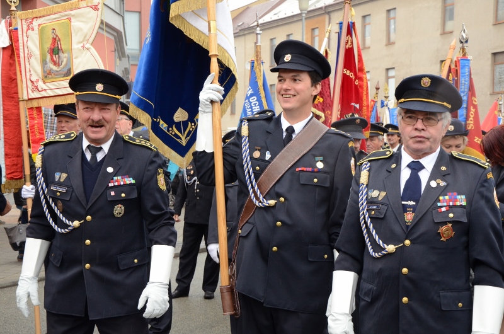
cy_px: 167
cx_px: 252
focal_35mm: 60
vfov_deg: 22.5
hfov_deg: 33.5
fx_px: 838
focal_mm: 40
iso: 1000
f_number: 8
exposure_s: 1/200
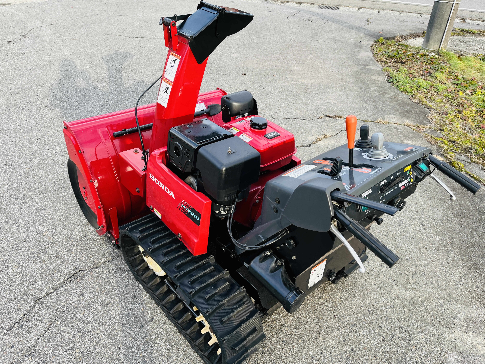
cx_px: 242
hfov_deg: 67.3
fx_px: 364
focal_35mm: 26
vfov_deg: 53.1
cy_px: 182
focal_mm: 5.1
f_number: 1.6
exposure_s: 1/374
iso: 50
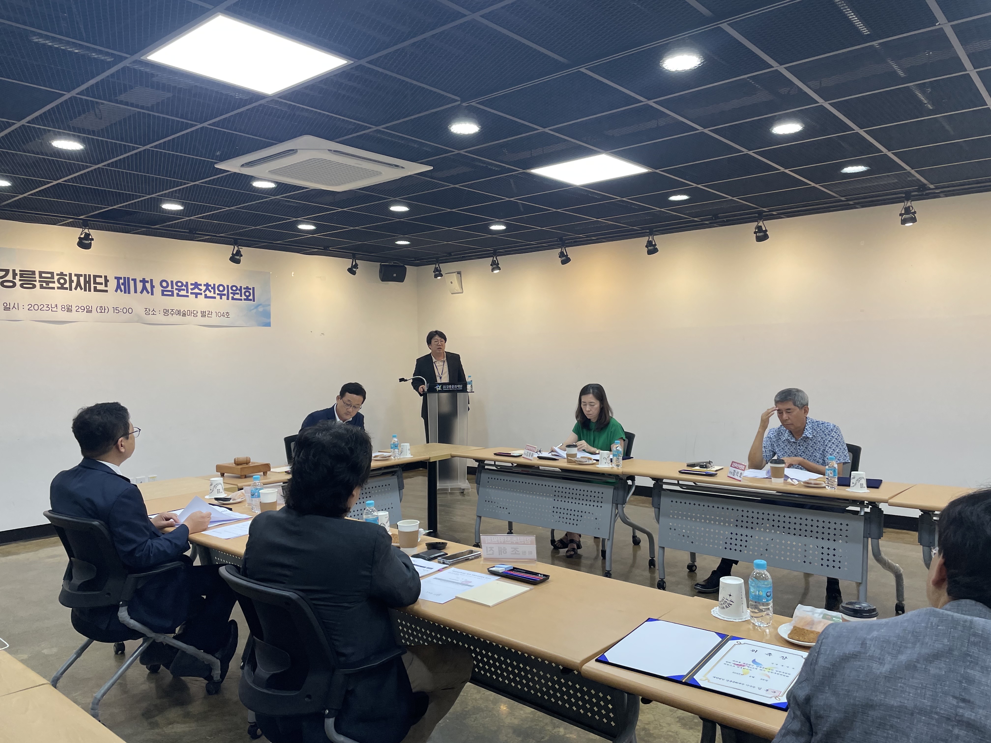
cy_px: 372
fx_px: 744
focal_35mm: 26
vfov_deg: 53.1
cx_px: 496
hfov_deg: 67.3
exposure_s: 1/120
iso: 64
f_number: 1.6
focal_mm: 4.2
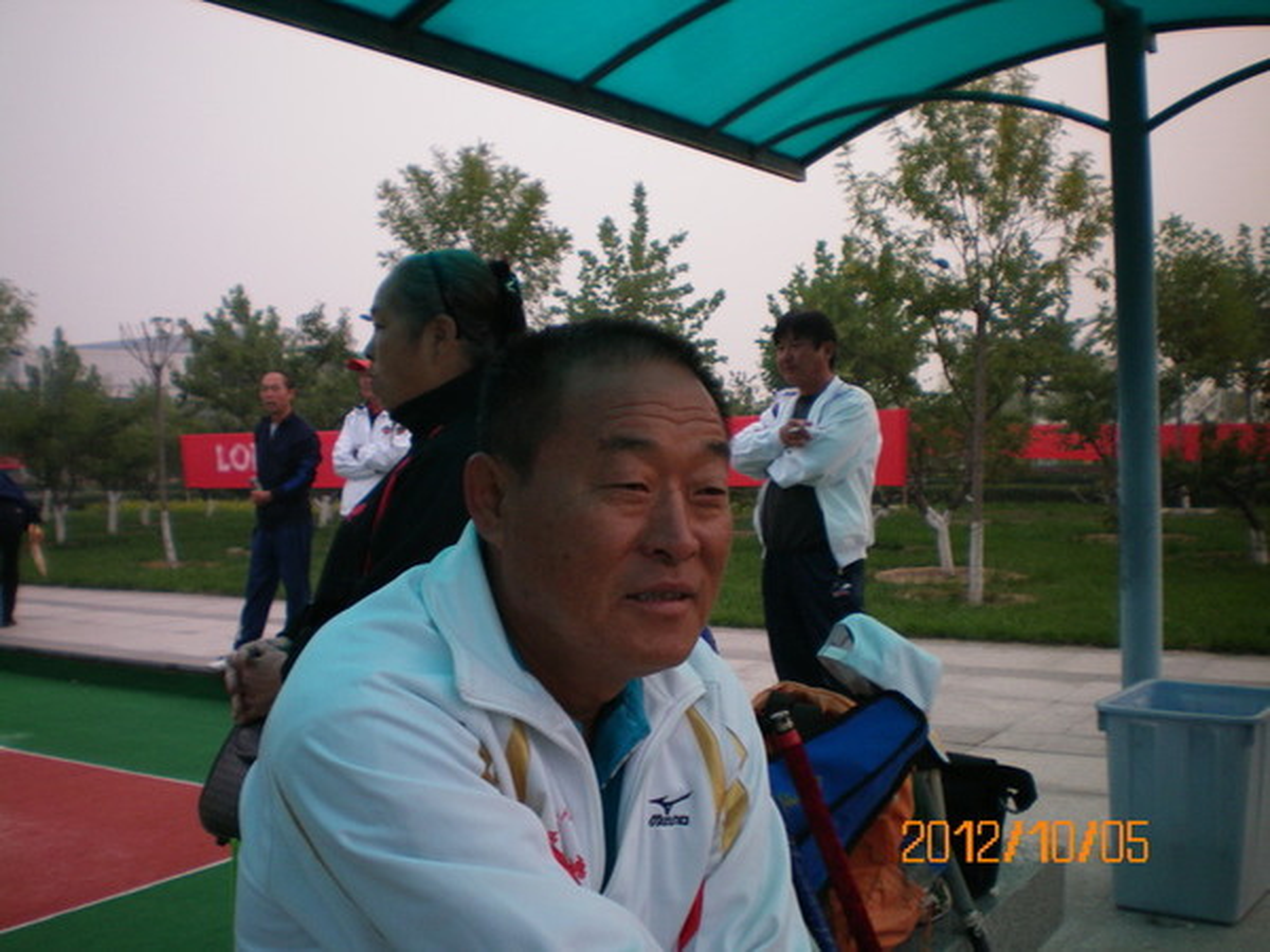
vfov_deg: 37.7
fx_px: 1394
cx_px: 635
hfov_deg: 49.0
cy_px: 476
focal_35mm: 38
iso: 64
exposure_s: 1/200
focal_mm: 6.3
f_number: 3.1
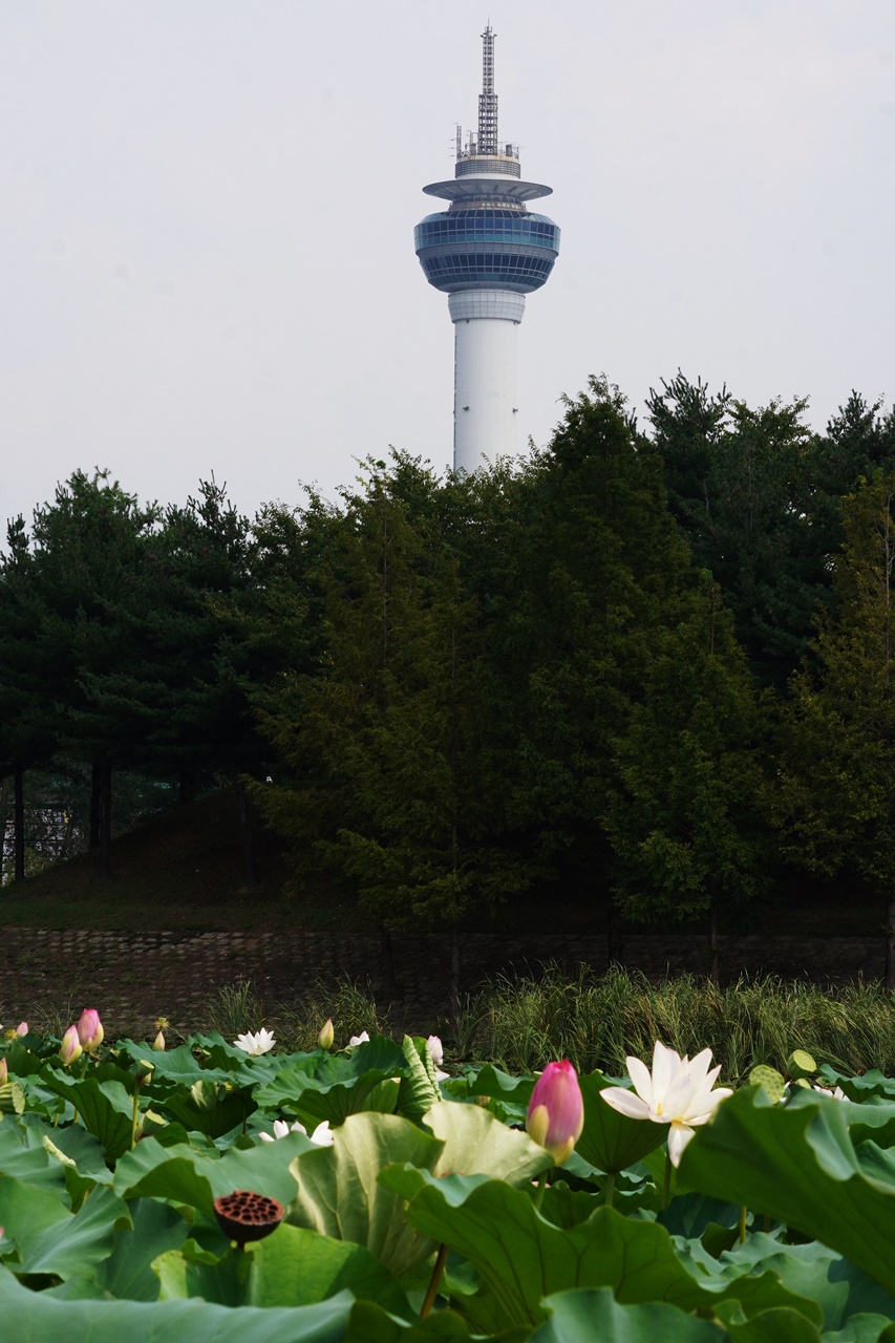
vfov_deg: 19.5
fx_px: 3916
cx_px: 448
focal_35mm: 105
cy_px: 672
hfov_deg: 13.0
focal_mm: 70
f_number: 16
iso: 100
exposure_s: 1/80
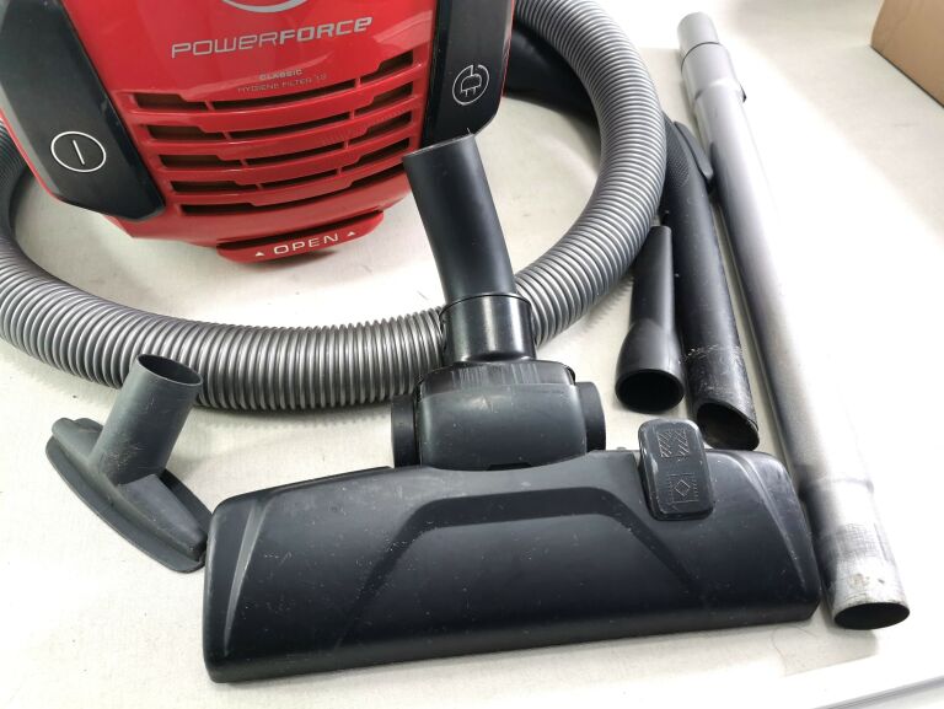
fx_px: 737
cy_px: 354
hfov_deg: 65.3
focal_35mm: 27
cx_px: 472
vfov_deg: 51.4
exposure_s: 1/155
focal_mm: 5.56
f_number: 1.6
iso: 50
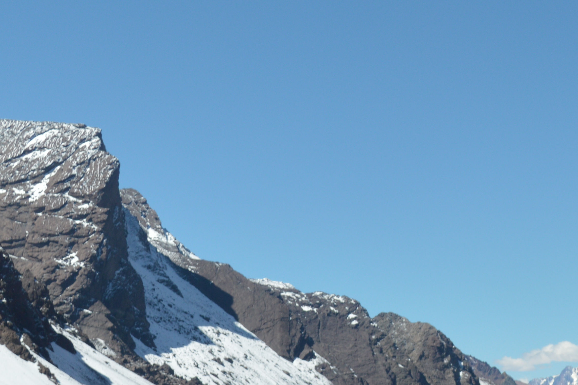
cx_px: 475
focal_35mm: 100
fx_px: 1604
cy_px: 190
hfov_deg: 20.2
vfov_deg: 13.7
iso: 140
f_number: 5.6
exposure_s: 1/125
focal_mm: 26
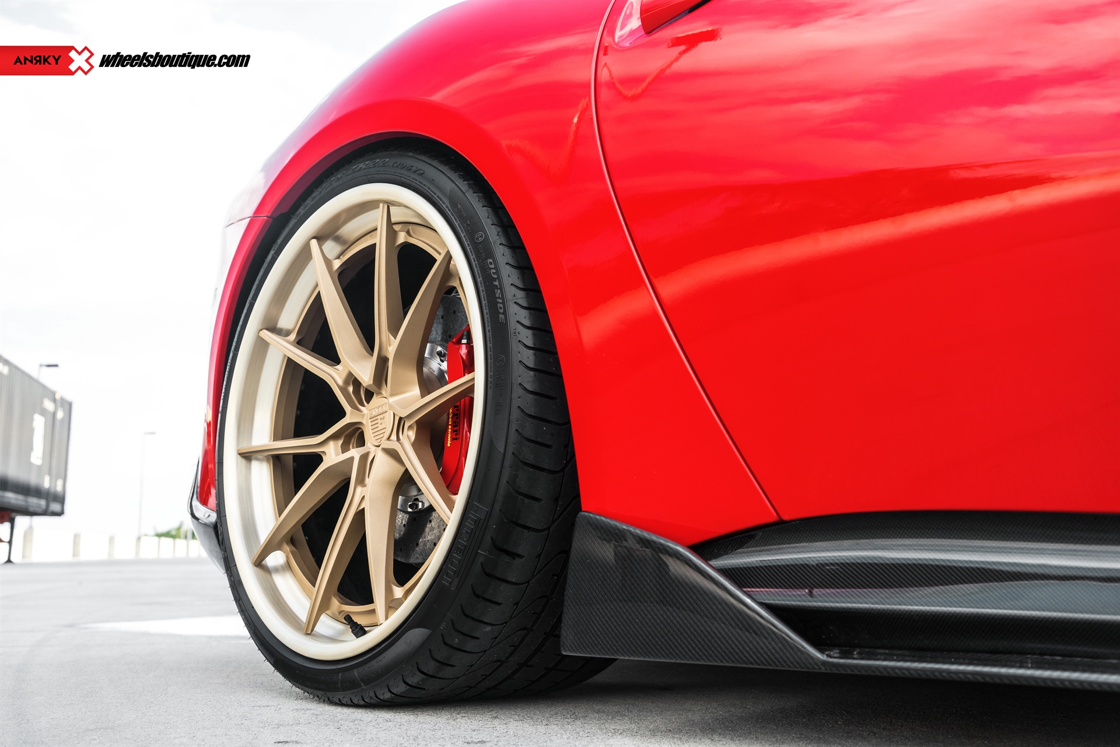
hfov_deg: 49.5
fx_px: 1214
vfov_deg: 34.2
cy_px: 374
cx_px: 560
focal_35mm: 39
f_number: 6.3
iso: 320
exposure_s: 1/125
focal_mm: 39
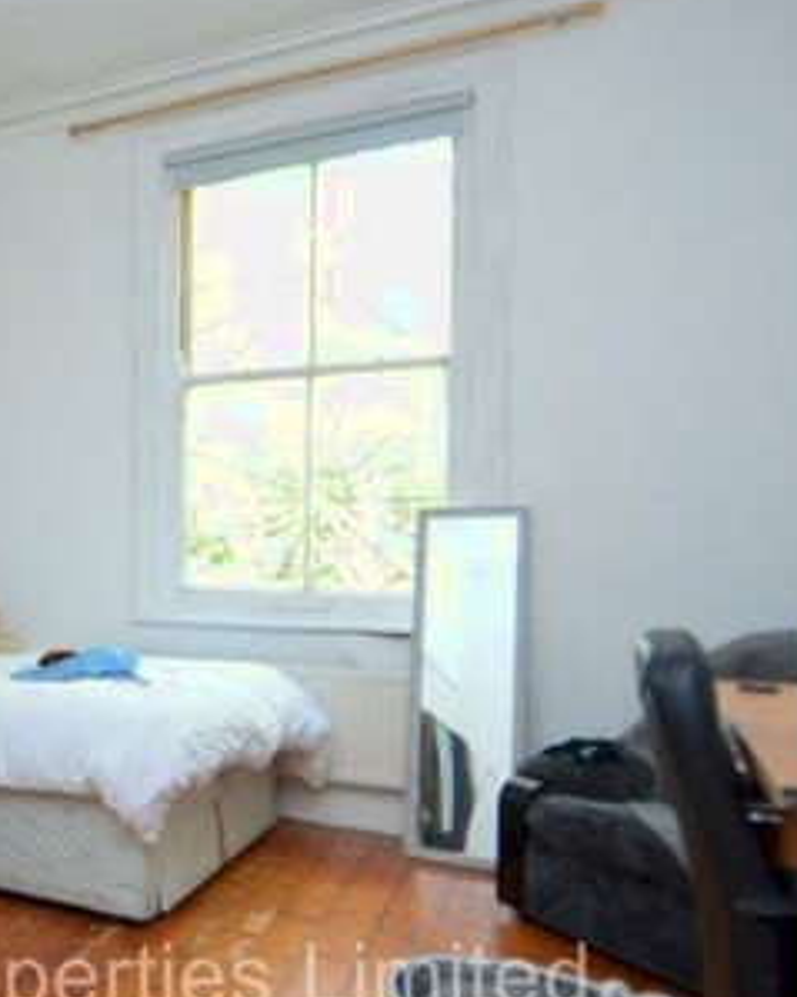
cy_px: 570
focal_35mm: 33
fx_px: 974
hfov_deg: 38.7
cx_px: -23
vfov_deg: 54.0
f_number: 3.5
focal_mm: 10
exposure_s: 1/45
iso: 800
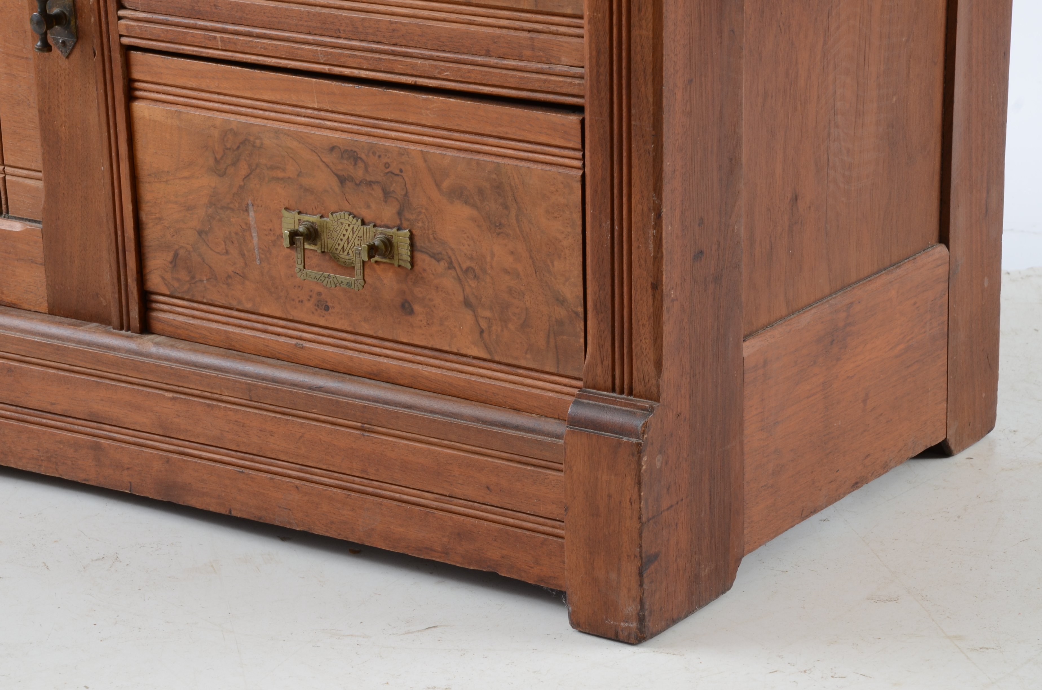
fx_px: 3033
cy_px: 345
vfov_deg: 13.0
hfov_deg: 19.5
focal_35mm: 105
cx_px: 521
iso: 200
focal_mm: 70
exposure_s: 1/125
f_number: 10
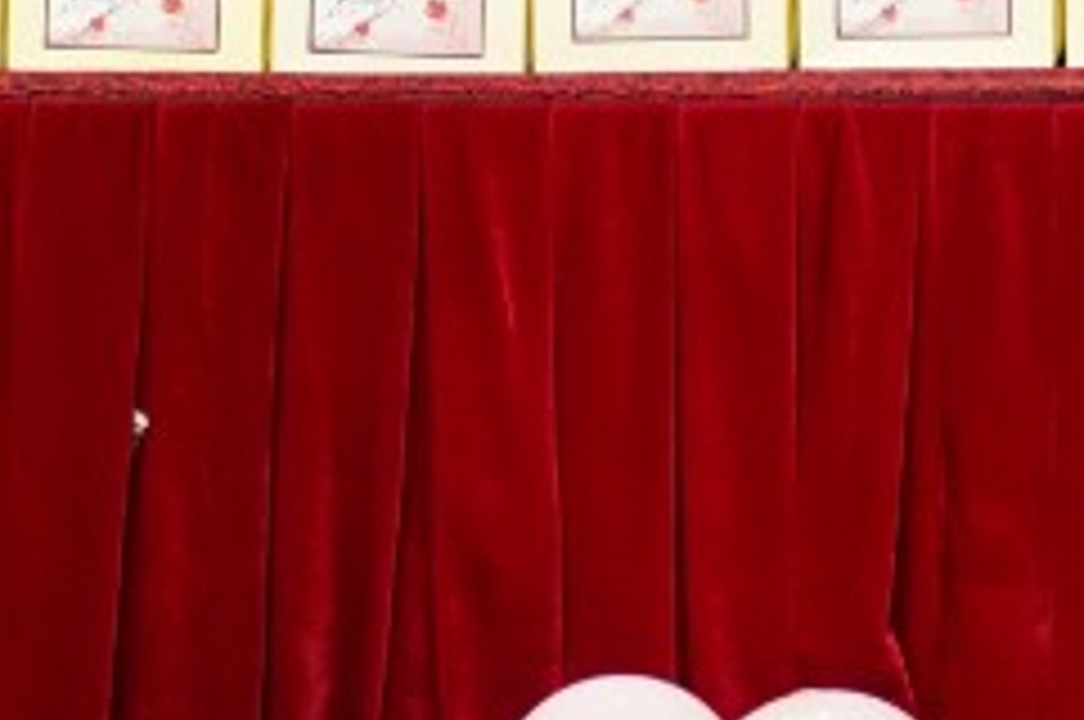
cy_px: -1656
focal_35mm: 286
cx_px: 1894
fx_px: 8600
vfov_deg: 4.5
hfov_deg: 7.0
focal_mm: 43
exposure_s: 1/100
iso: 320
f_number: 2.8
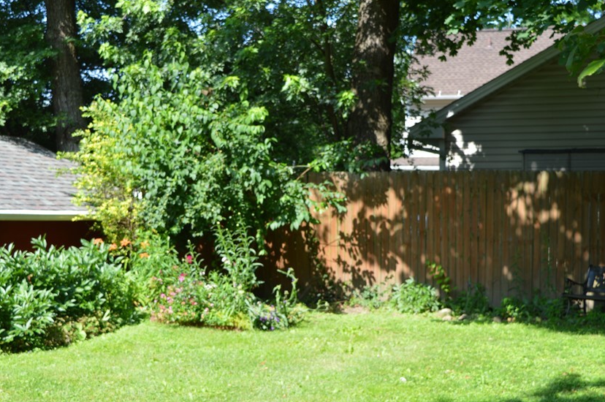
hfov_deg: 31.9
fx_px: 1057
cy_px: 247
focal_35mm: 63
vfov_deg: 21.5
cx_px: 290
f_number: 6.3
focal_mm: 32
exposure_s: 1/160
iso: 100
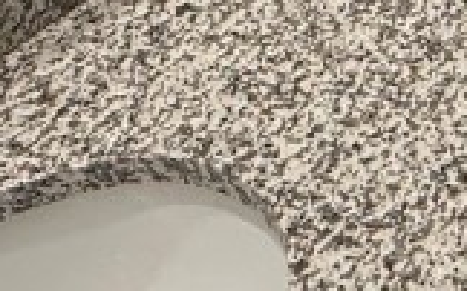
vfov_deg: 12.2
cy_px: -305
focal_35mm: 94
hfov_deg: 20.5
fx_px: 1196
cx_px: 582
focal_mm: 2.22
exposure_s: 1/120
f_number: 2.2
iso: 200
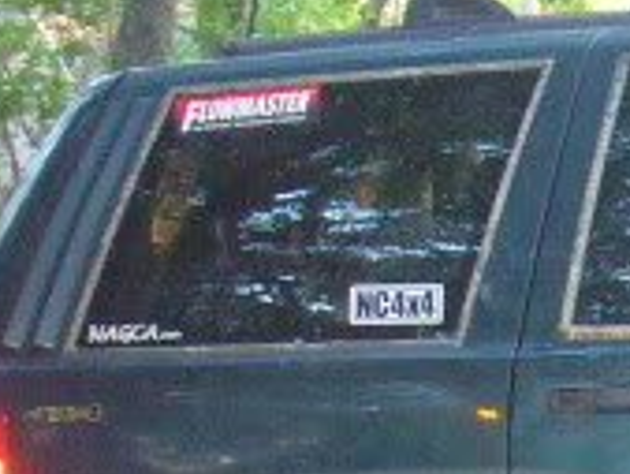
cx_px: 1193
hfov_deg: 10.5
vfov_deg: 8.3
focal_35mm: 175
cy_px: 661
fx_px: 3187
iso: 400
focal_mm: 6.1
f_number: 2.8
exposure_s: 1/60
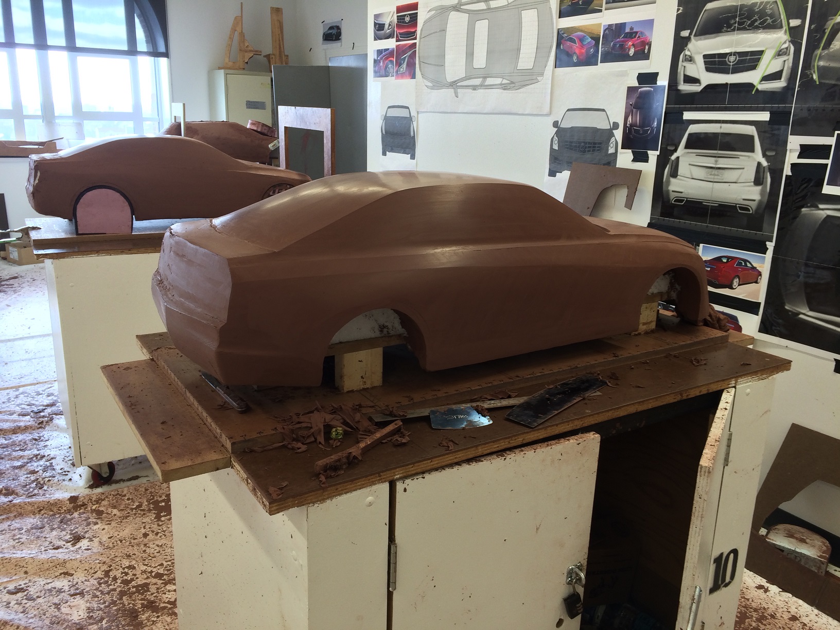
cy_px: 315
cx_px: 420
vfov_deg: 46.8
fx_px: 728
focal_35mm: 30
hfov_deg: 60.0
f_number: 2.2
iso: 40
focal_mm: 4.12
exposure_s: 1/40
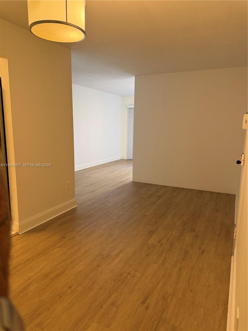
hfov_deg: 56.8
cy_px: 166
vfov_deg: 71.6
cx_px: 124
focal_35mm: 24
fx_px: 229
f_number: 1.78
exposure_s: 1/60
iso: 200
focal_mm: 6.76
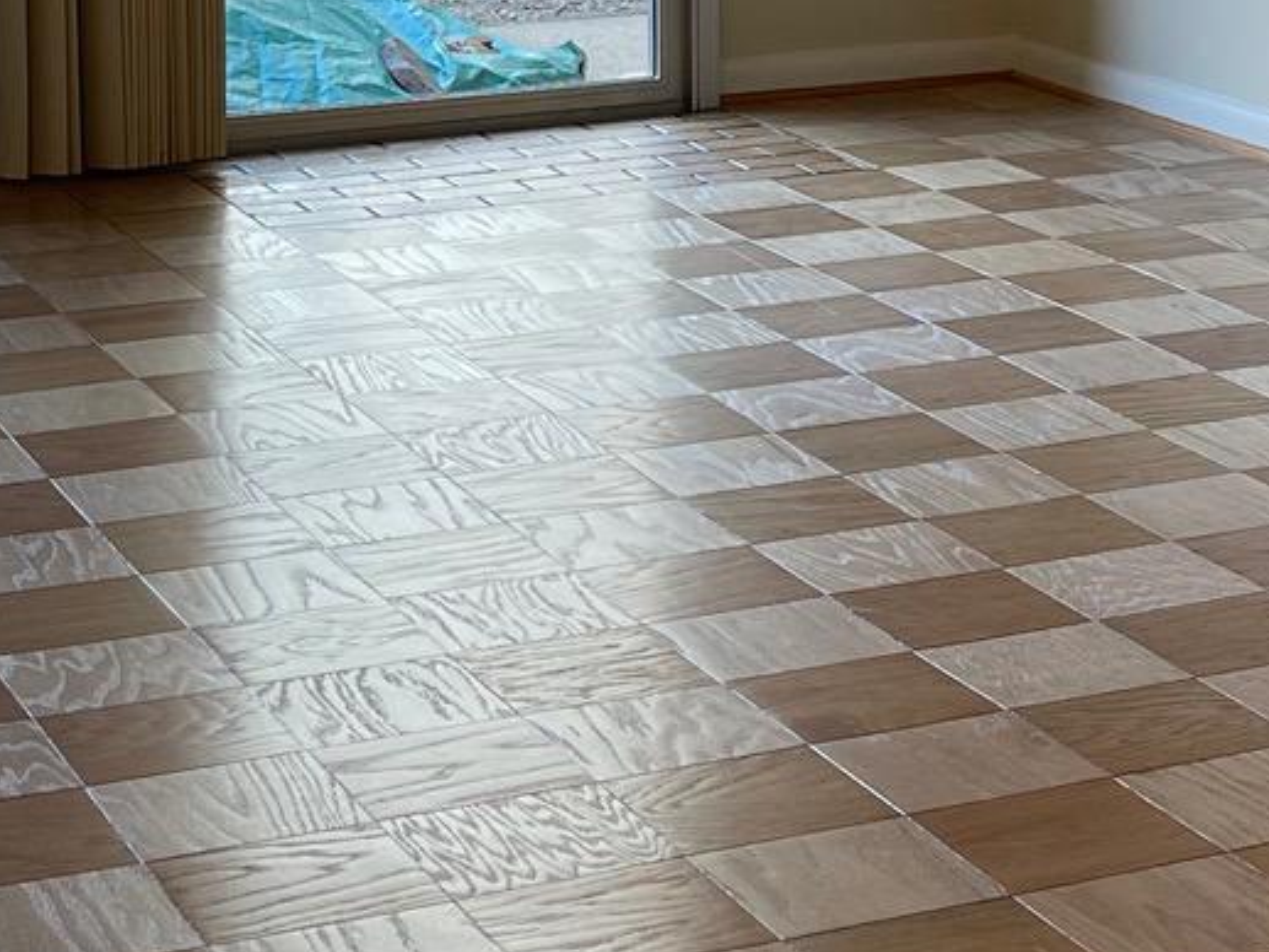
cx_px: 972
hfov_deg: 19.7
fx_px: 3630
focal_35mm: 99
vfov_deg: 14.4
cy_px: -238
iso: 64
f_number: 1.6
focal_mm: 5.1
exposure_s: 1/120
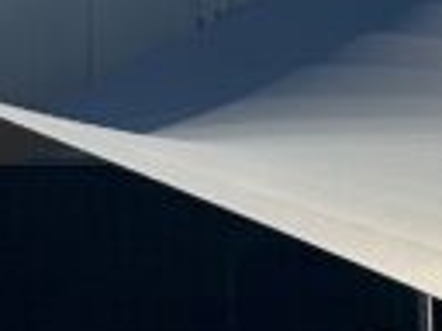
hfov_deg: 10.3
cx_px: 107
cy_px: -145
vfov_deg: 7.6
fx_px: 2452
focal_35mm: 192
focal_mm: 6.86
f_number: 1.78
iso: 80
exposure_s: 1/6623
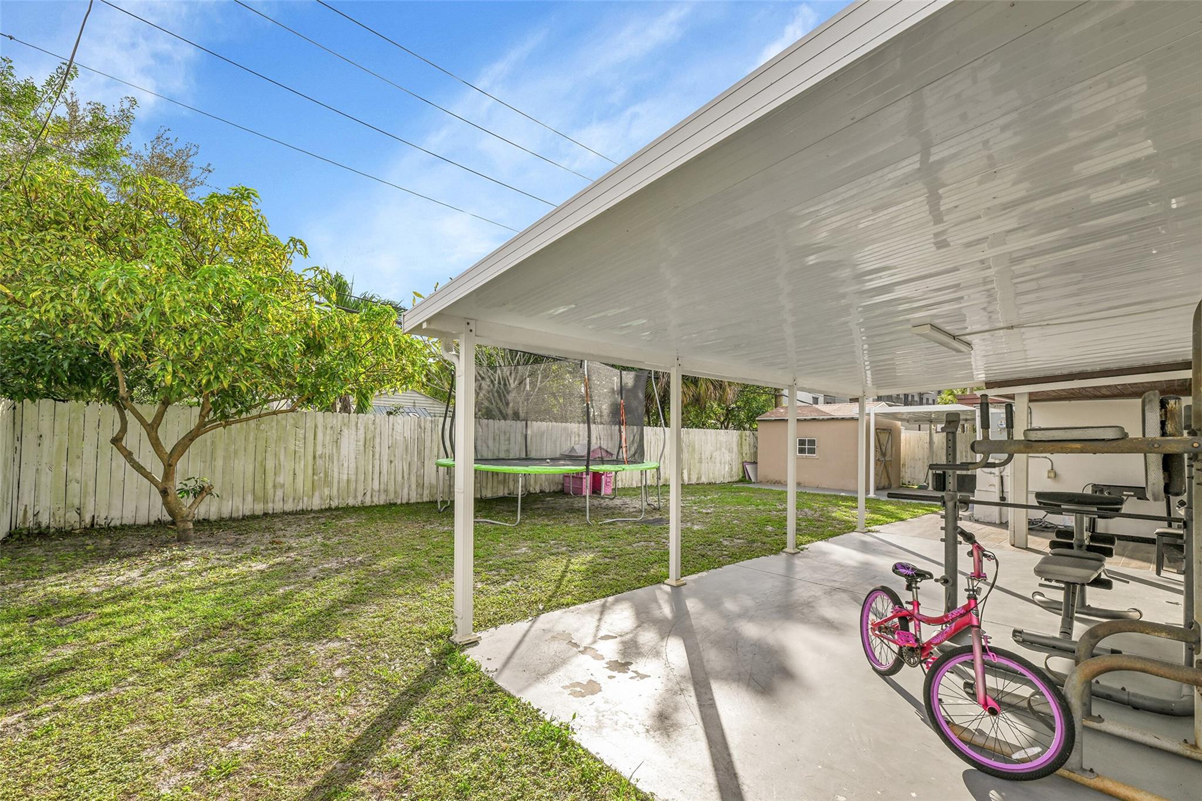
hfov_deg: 104.3
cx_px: 601
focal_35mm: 14
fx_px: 467
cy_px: 400
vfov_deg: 81.2
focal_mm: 14
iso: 80
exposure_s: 1/100
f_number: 10
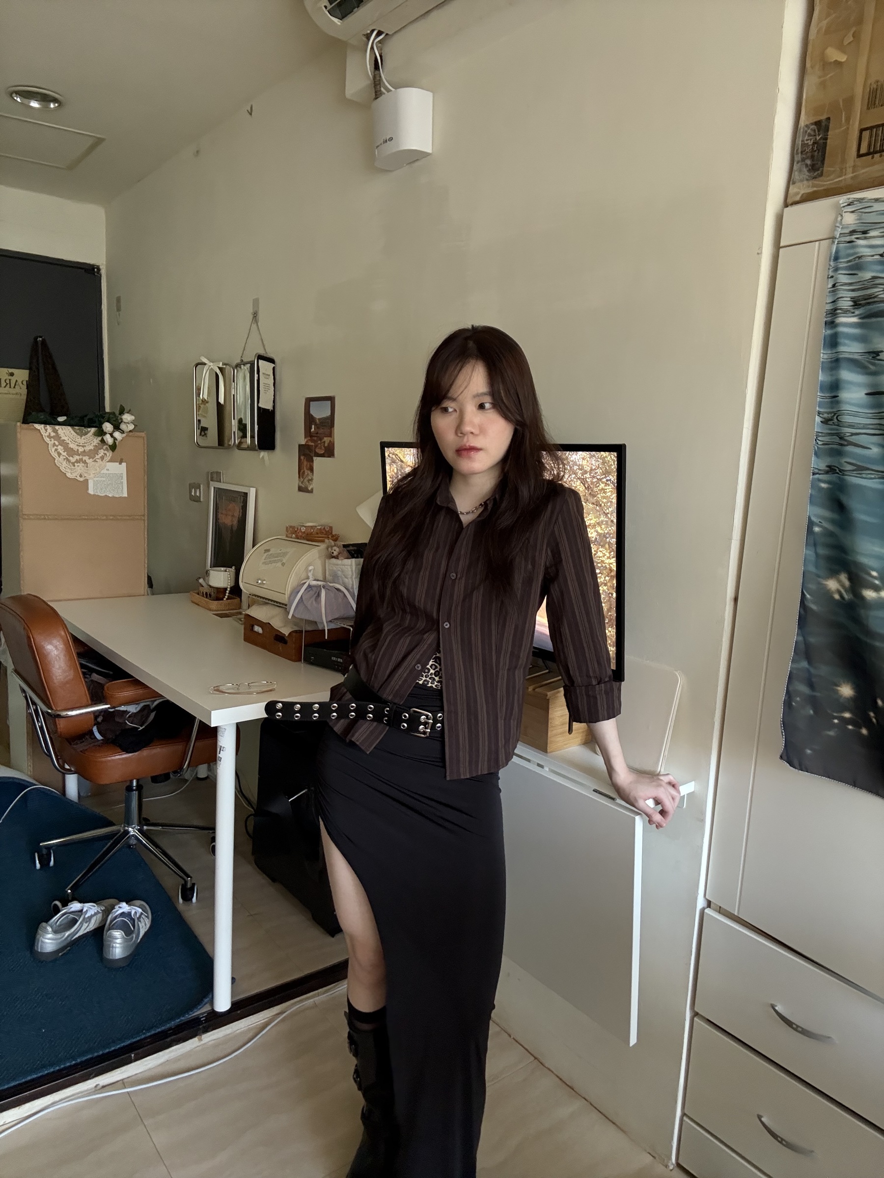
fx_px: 783
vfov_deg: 73.9
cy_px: 589
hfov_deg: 58.9
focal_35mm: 23
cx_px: 442
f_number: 1.9
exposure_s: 1/43
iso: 320
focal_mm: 2.69
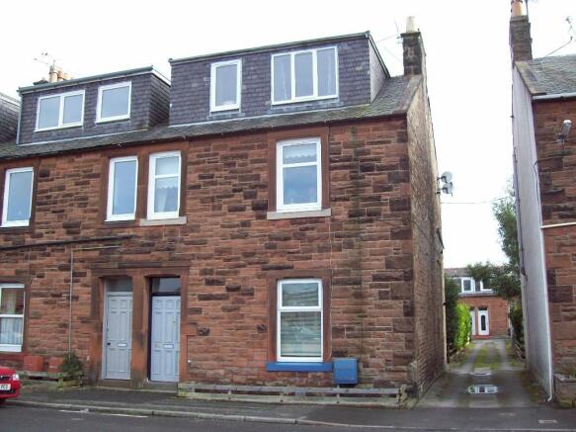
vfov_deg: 39.6
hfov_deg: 51.4
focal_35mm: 36
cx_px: 288
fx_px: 599
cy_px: 216
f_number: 2.7
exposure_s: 1/271
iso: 80
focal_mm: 6
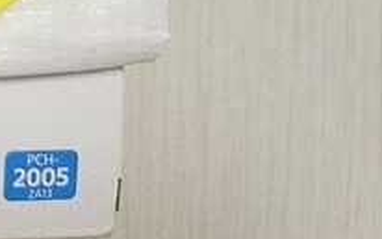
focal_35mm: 111
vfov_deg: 10.6
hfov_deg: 14.6
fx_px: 1156
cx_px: -434
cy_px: -275
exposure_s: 1/120
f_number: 1.8
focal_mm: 5
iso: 500
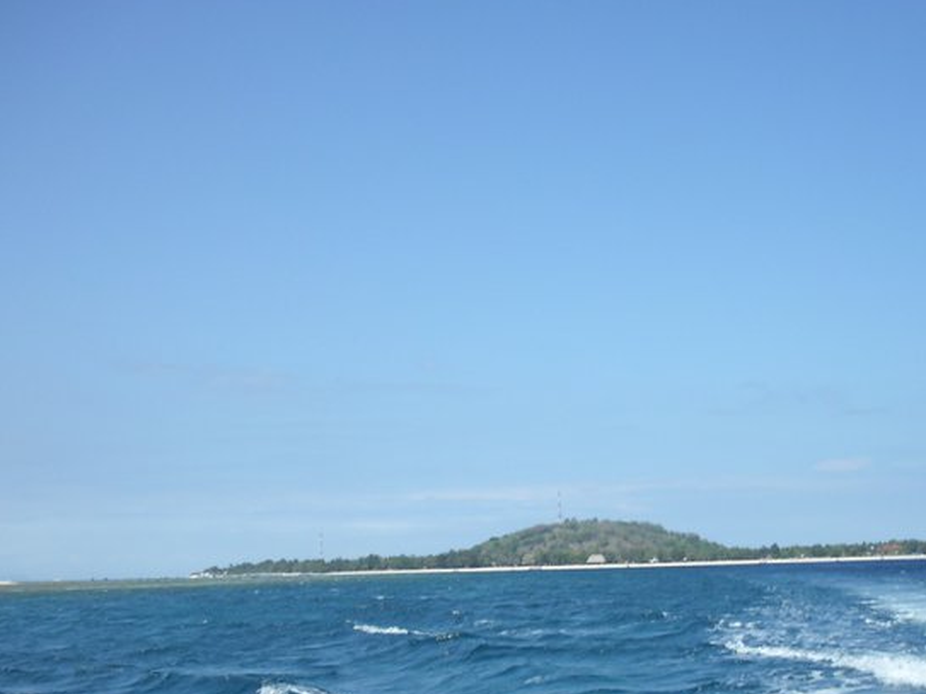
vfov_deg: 25.9
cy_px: 493
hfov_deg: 34.2
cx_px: 571
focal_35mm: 56
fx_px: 1498
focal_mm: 6.2
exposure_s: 1/250
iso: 100
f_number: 8
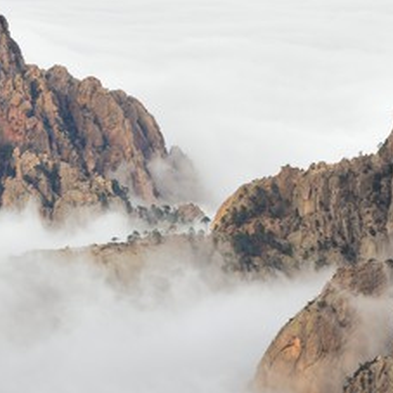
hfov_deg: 5.6
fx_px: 4033
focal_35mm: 314
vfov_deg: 5.6
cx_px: 237
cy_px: 194
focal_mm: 200
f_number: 7.1
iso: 400
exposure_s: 1/200
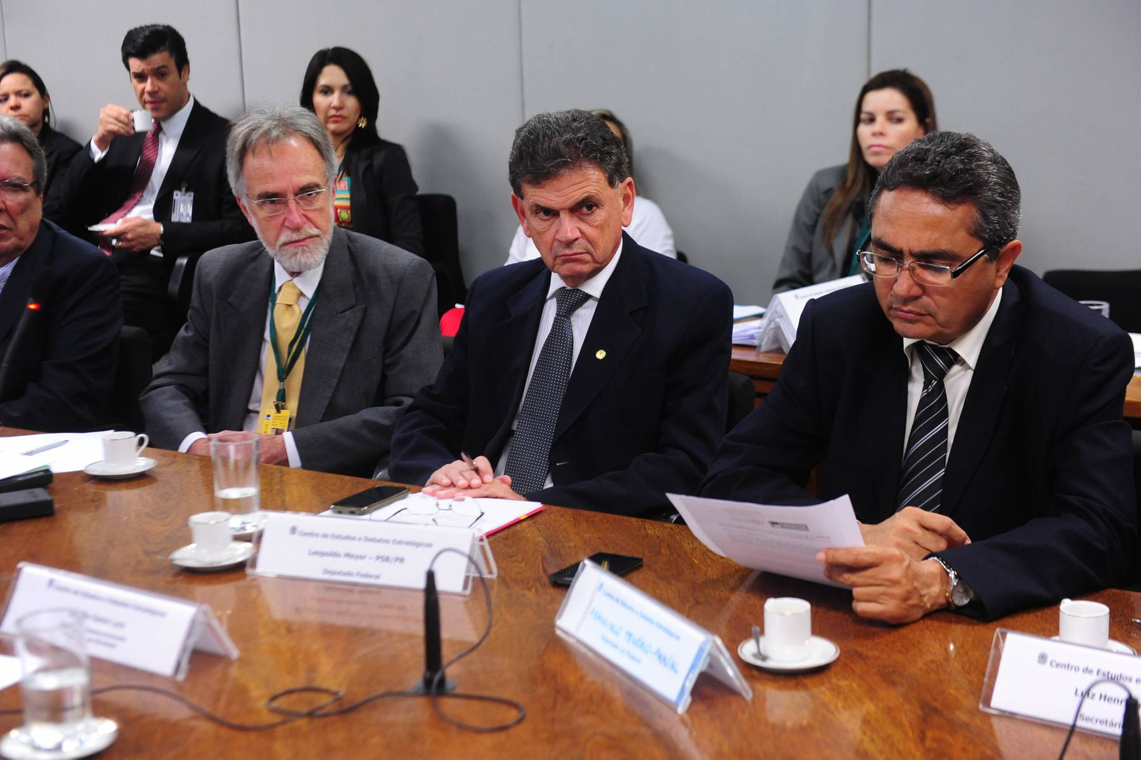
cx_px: 570
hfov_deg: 33.4
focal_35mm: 60
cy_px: 380
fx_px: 1901
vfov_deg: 22.6
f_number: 4.5
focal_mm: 60
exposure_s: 1/60
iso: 2000
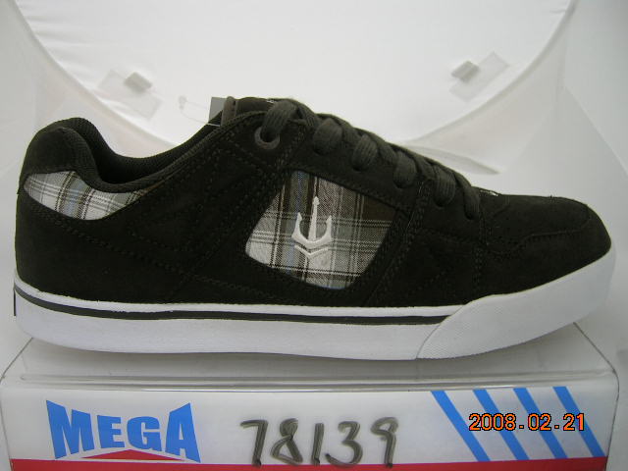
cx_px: 314
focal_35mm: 35
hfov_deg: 52.6
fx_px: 635
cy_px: 236
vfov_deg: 40.7
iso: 50
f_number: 2.8
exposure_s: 1/5.4
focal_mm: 5.4
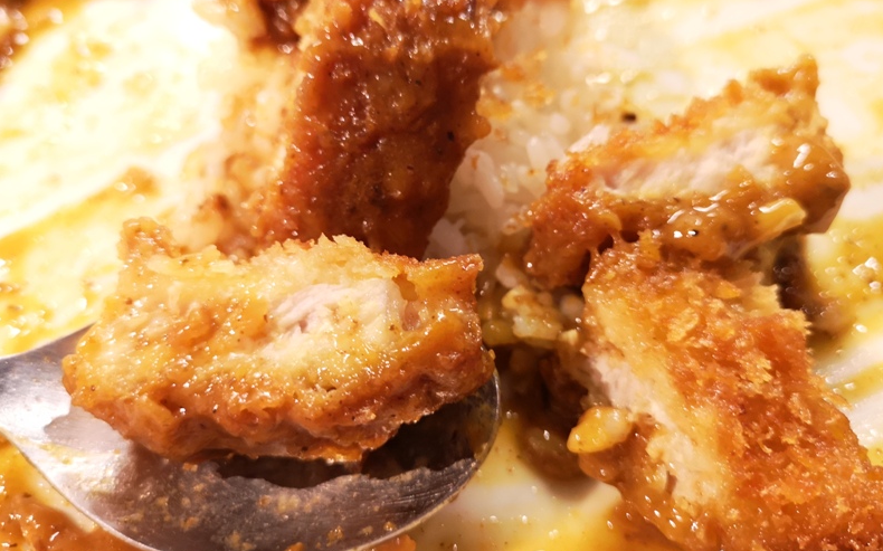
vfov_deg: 43.0
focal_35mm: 29
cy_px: 240
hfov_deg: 64.7
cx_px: 445
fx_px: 698
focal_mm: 3.95
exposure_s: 1/25
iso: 320
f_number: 1.8
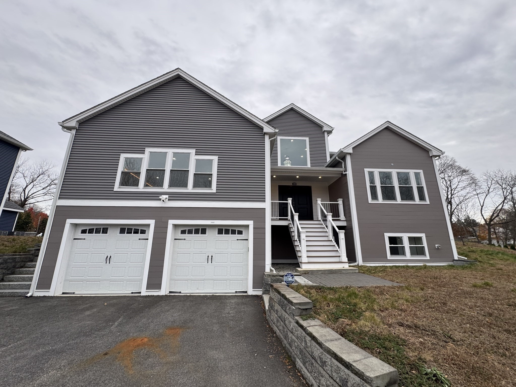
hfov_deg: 102.1
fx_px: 209
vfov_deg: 85.7
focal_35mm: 14
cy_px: 194
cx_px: 258
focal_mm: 2.22
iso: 40
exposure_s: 1/226
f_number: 2.2
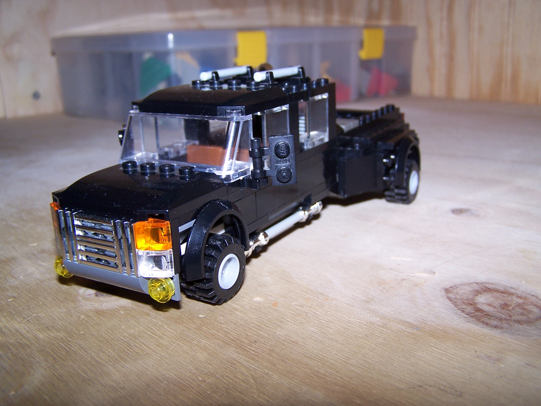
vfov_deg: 37.7
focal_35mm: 38
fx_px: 594
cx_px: 270
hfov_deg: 49.0
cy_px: 203
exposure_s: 1/60
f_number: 2.8
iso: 80
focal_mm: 6.3
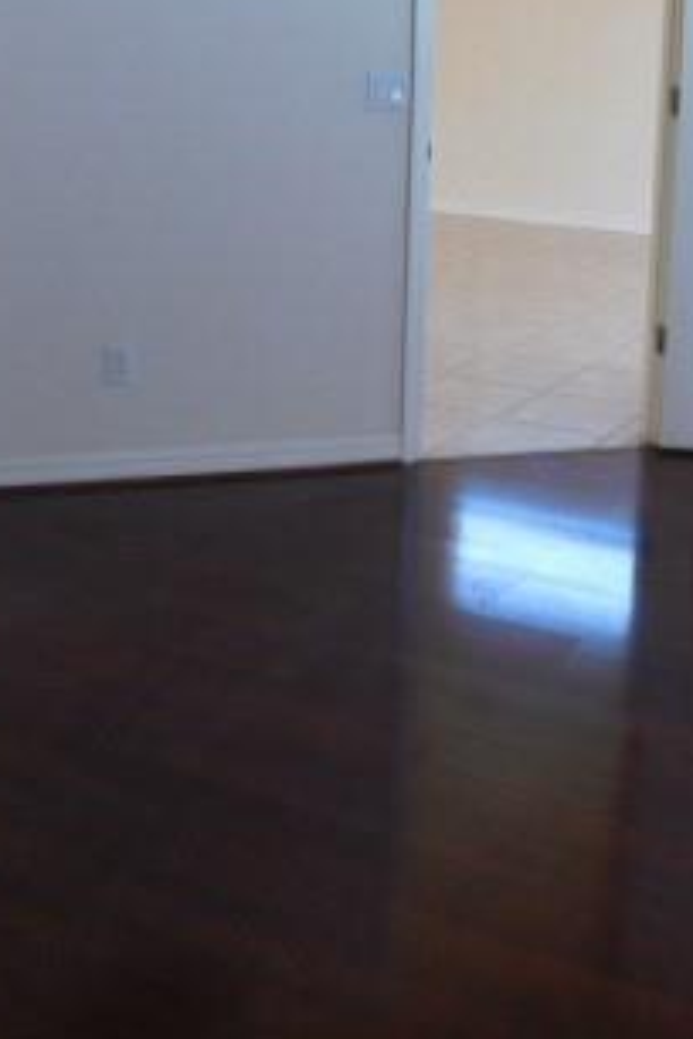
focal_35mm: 50
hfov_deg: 26.9
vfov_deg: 38.4
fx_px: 1444
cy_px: 234
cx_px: 445
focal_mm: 4
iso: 140
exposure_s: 1/30
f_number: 3
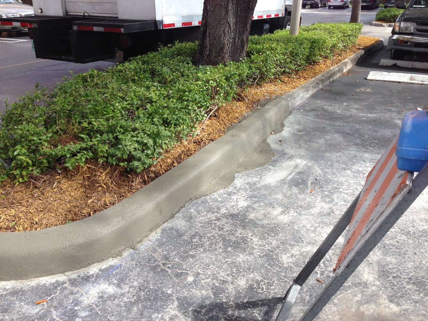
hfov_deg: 55.3
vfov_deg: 43.0
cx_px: 214
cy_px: 160
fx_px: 408
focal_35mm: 33
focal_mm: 4.12
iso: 50
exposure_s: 1/661
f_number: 2.4
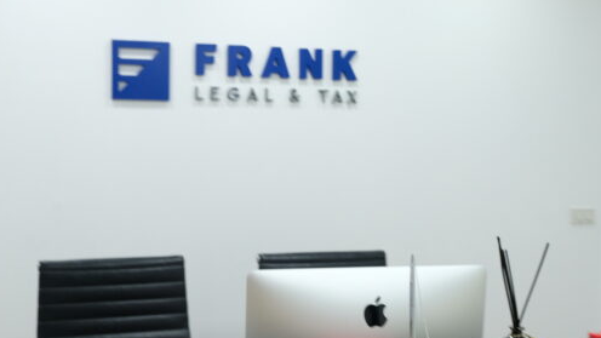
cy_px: 230
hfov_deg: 43.3
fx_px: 749
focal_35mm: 47
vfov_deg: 25.3
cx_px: 219
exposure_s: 1/85
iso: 800
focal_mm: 19.1
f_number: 4
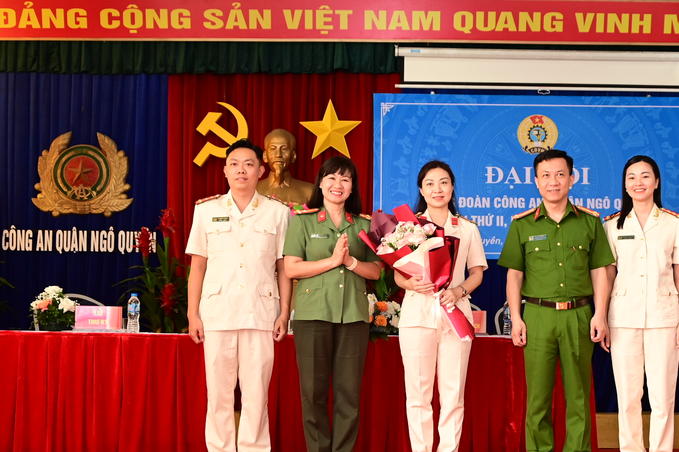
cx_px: 418
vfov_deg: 21.9
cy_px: 240
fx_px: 1169
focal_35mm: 62
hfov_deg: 32.3
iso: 800
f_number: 4.2
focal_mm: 30
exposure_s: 1/200
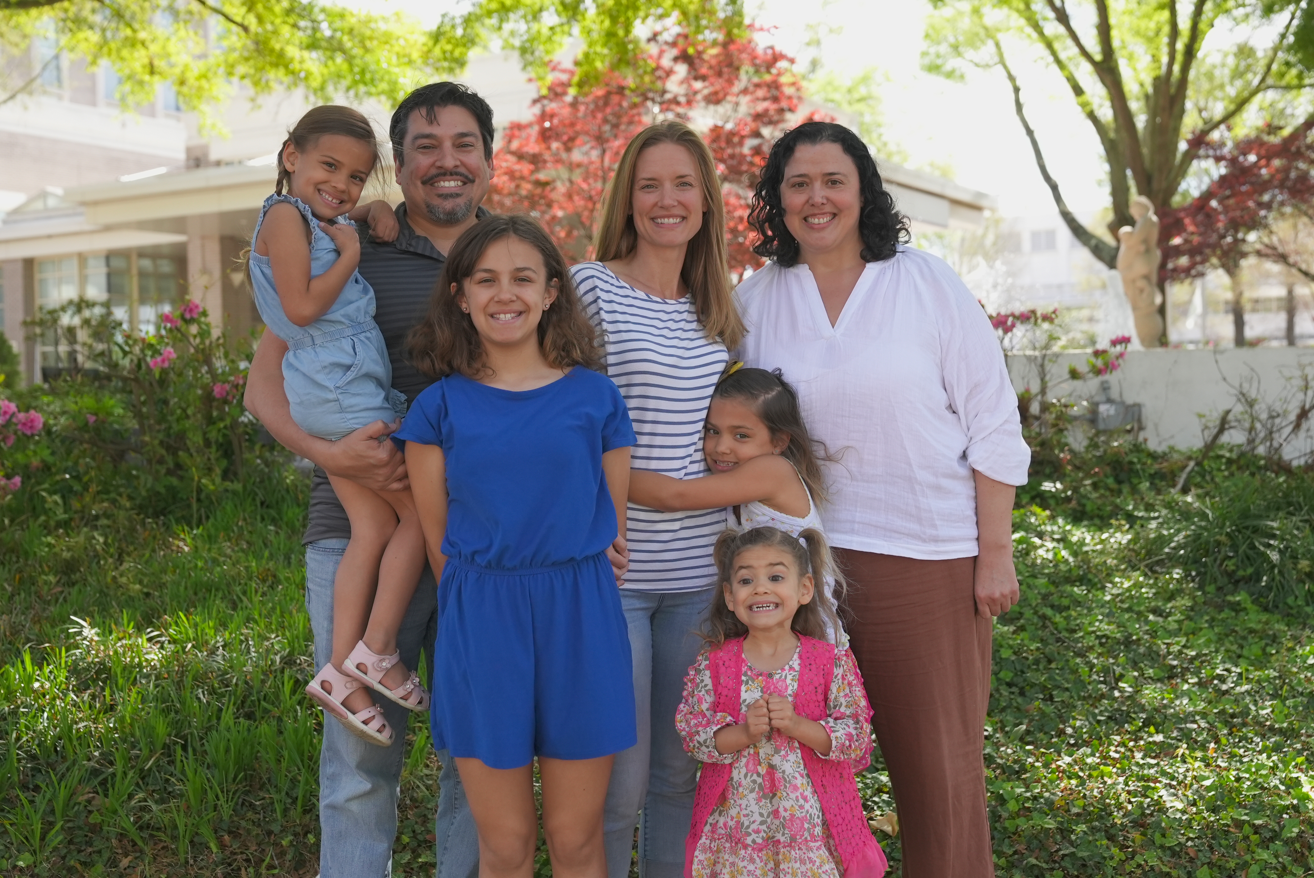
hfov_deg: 43.6
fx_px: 1643
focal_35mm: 45
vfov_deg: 29.9
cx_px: 657
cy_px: 439
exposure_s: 1/2500
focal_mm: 45
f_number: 4
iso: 1250
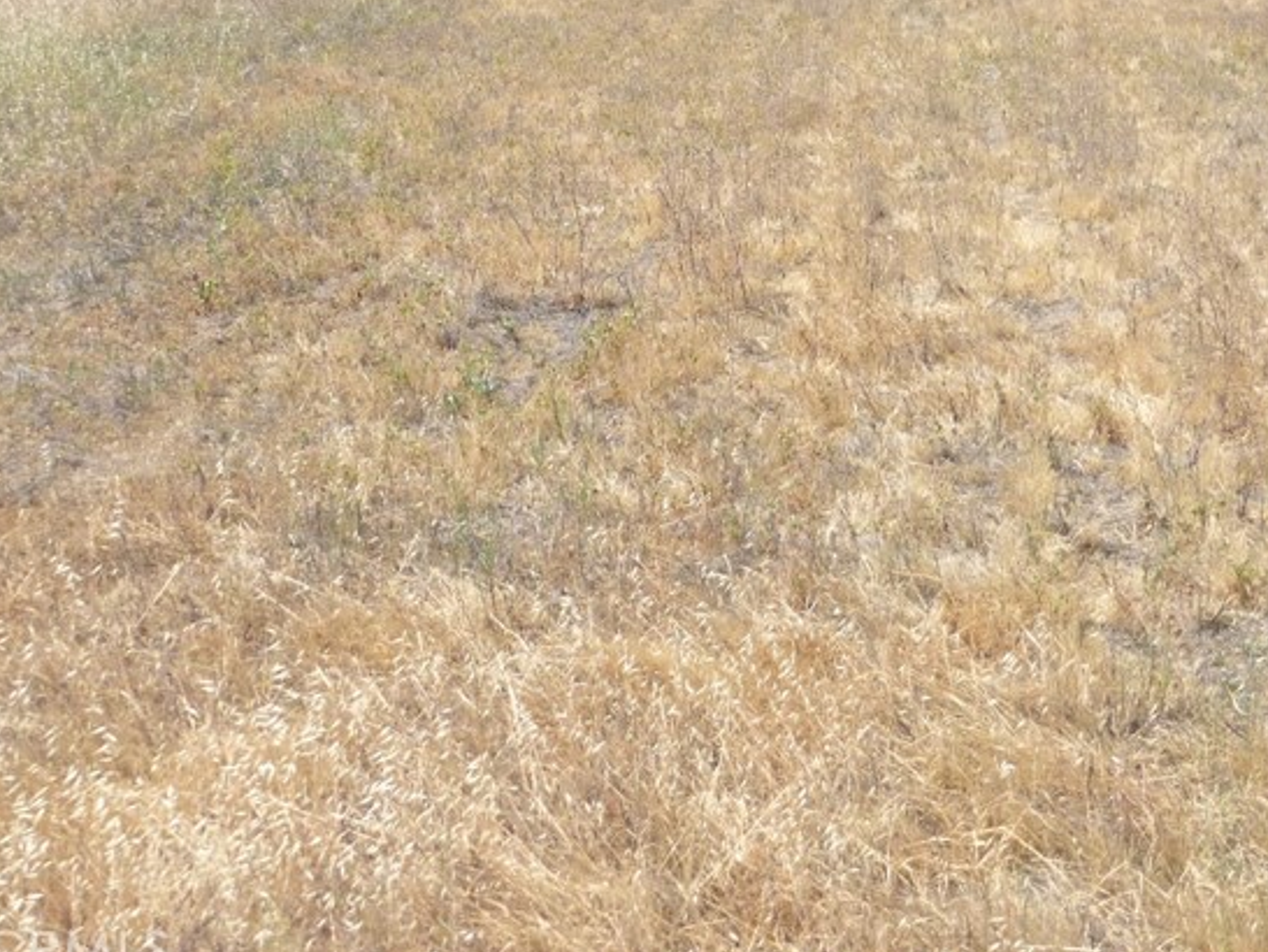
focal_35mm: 45
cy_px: 93
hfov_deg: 42.0
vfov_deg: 30.7
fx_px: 1649
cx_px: 699
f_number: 4
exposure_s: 1/500
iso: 100
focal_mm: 4.3
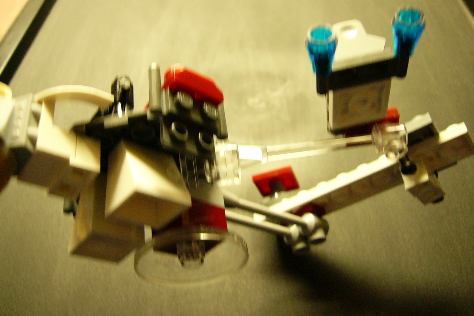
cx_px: 237
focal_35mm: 37
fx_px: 487
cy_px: 146
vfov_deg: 35.9
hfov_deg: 51.9
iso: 200
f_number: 2.8
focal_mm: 5.8
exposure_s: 1/15
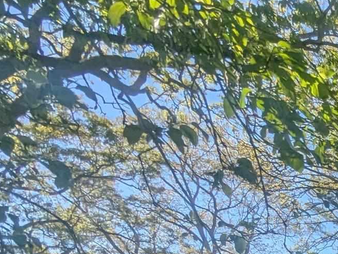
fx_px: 615
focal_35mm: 63
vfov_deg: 18.0
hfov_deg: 19.2
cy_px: 469
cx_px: 665
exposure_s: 1/678
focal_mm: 2.35
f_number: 2.2
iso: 49
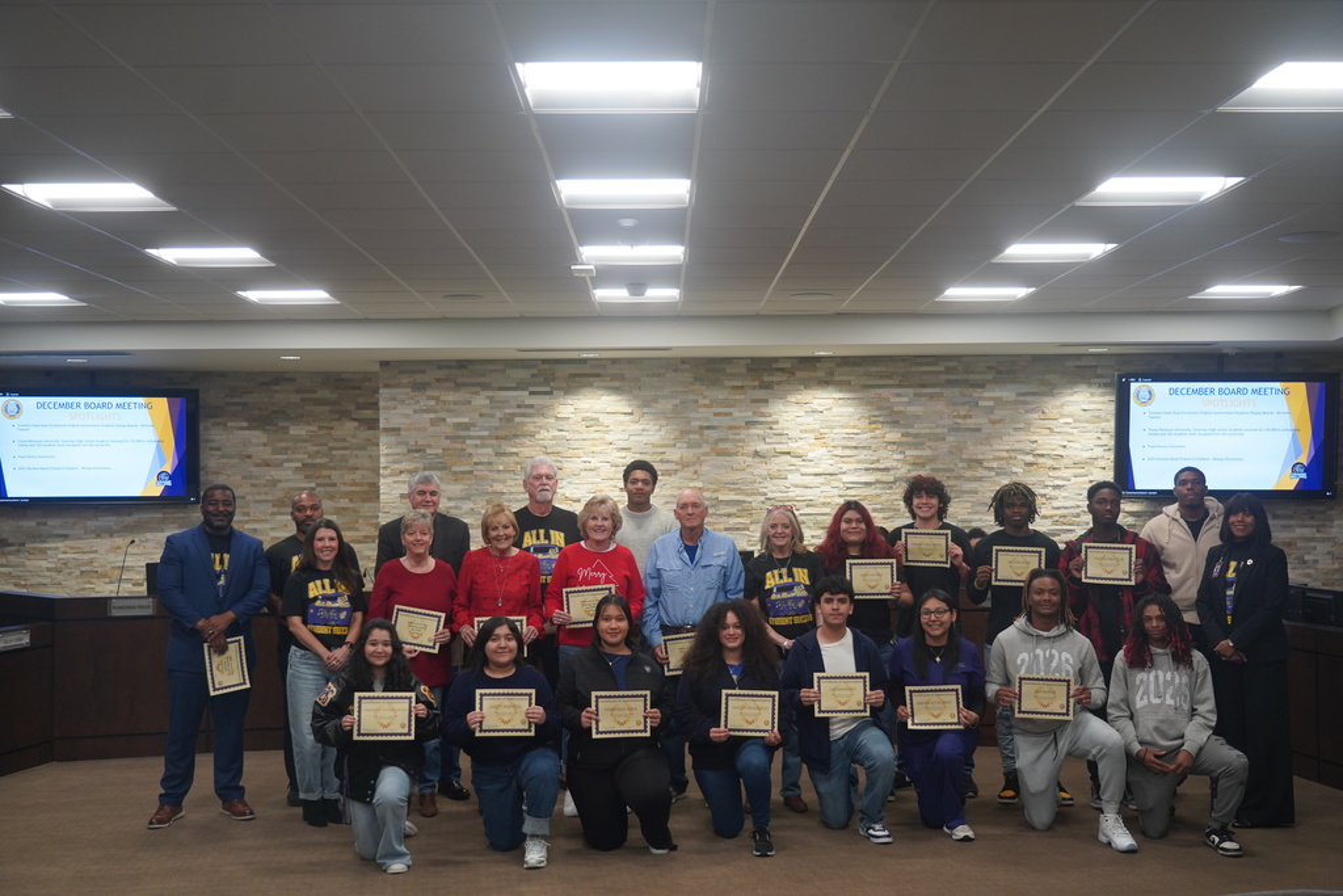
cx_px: 672
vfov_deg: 32.6
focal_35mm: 41
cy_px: 448
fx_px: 1530
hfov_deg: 47.4
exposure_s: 1/160
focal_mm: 41
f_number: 4
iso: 1250
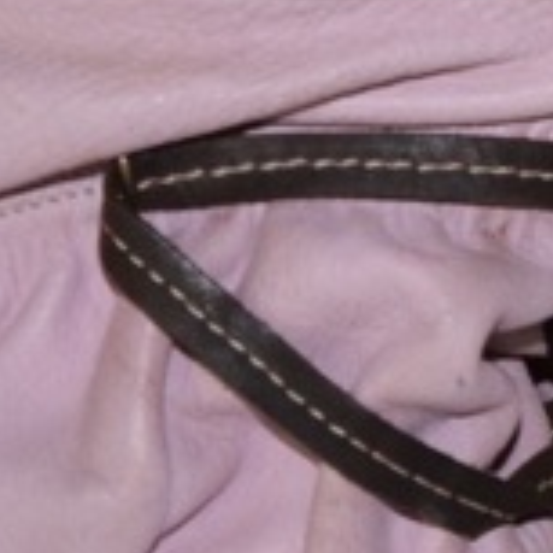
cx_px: 1449
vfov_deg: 3.8
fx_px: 8292
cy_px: -117
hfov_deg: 3.7
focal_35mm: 459
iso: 1600
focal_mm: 55
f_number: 5.6
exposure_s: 1/60
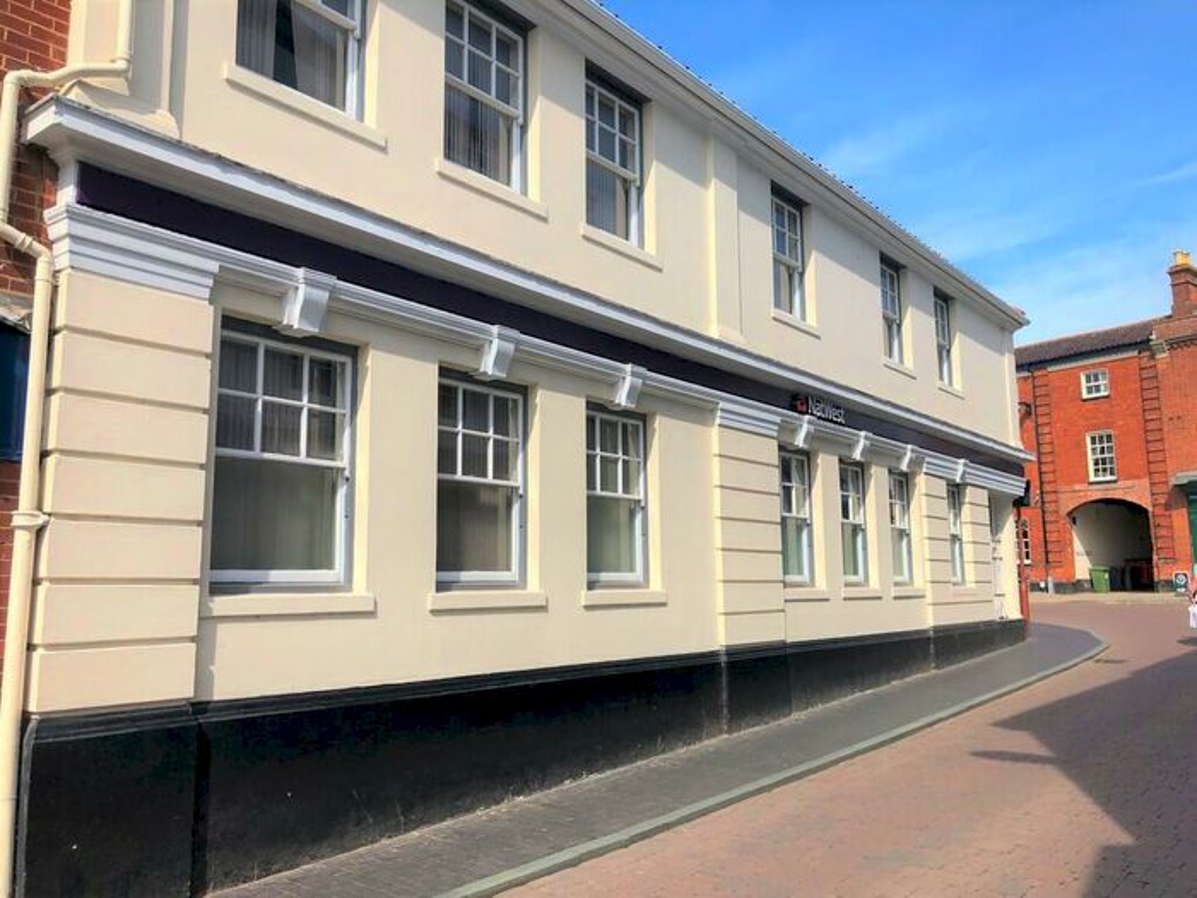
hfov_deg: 63.4
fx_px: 968
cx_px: 598
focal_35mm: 28
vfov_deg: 49.7
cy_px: 449
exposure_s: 1/2183
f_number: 1.8
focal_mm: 3.99
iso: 20
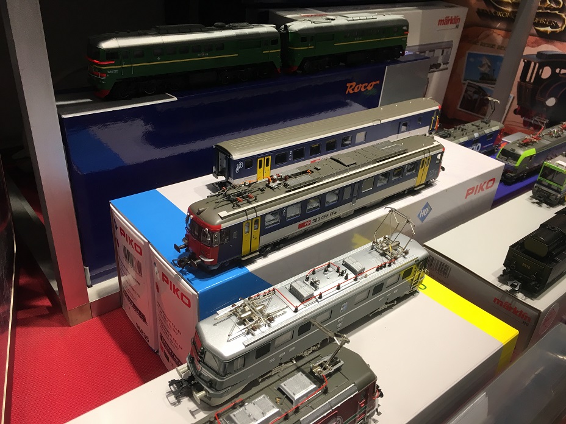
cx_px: 283
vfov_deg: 48.2
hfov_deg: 61.7
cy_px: 212
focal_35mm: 29
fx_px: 474
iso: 32
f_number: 2.2
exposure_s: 1/33
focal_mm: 4.15
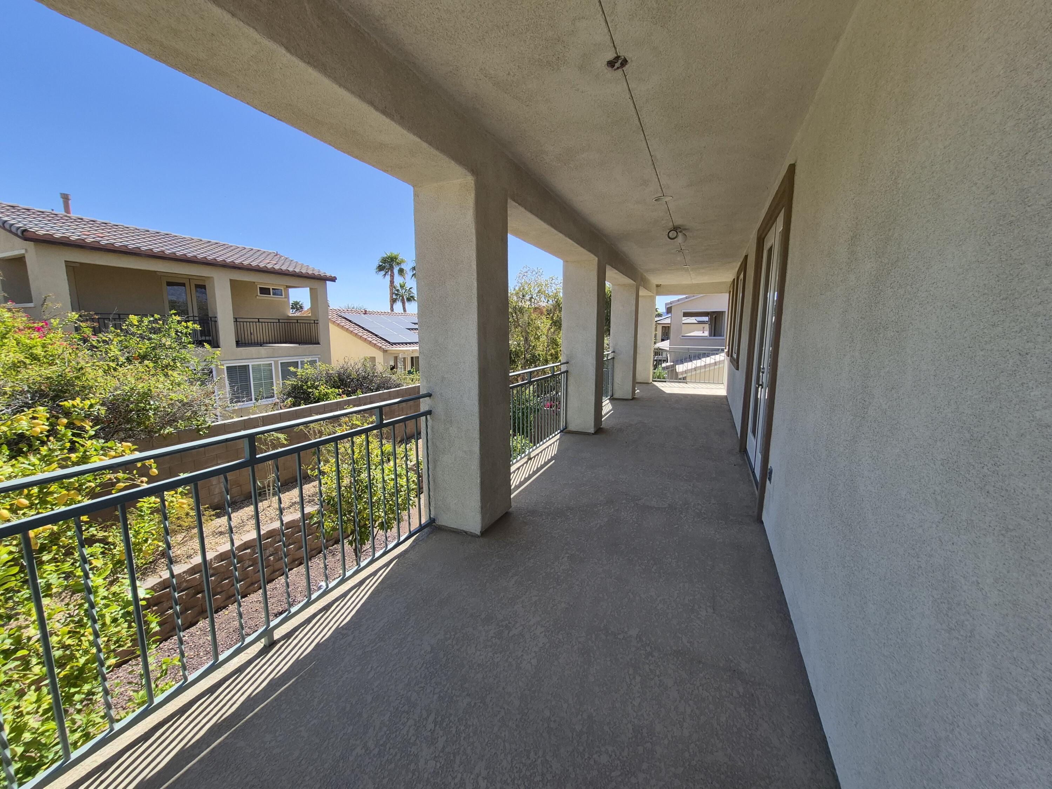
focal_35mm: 13
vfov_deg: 89.9
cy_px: 394
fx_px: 395
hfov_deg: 106.2
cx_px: 526
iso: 50
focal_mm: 1.74
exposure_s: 1/1328
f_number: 2.2
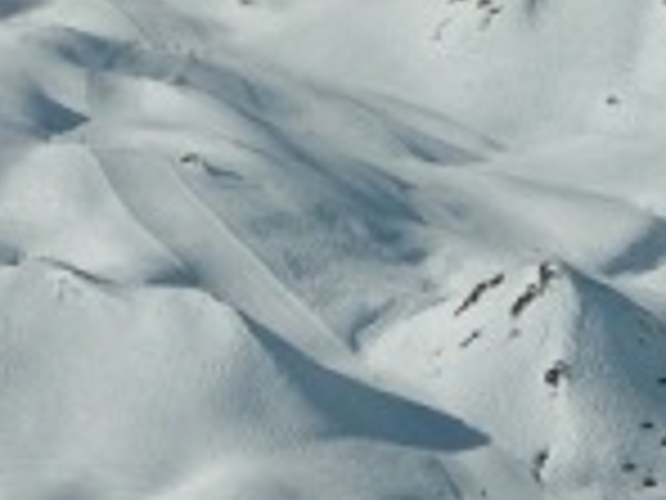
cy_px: 297
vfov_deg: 5.6
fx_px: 5118
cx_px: 747
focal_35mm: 266
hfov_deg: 7.4
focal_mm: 13.6
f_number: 13
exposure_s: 1/500
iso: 100
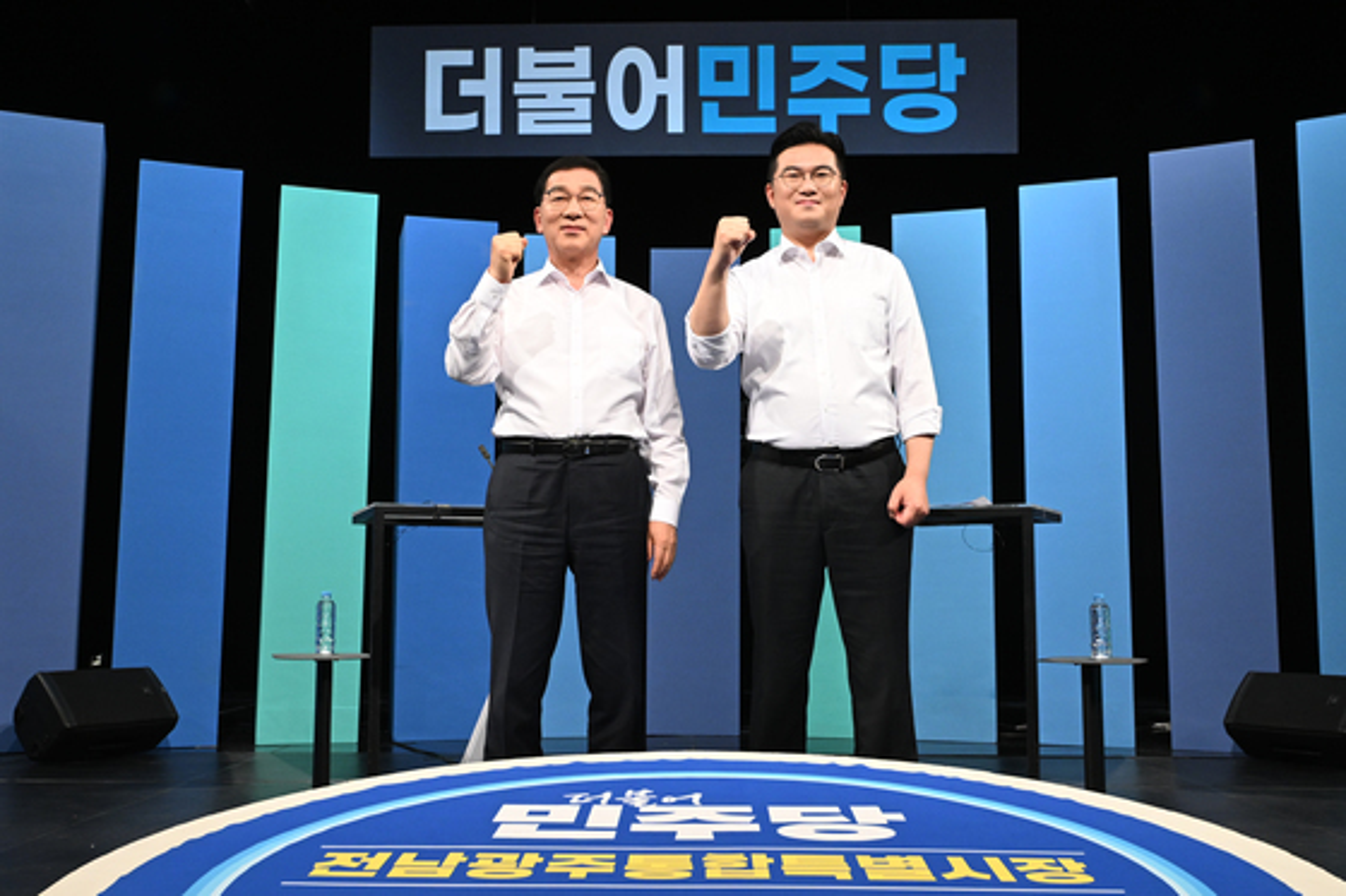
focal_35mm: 33
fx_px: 1233
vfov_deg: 39.9
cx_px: 673
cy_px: 448
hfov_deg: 57.2
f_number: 5.6
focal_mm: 22
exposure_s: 1/100
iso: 2000
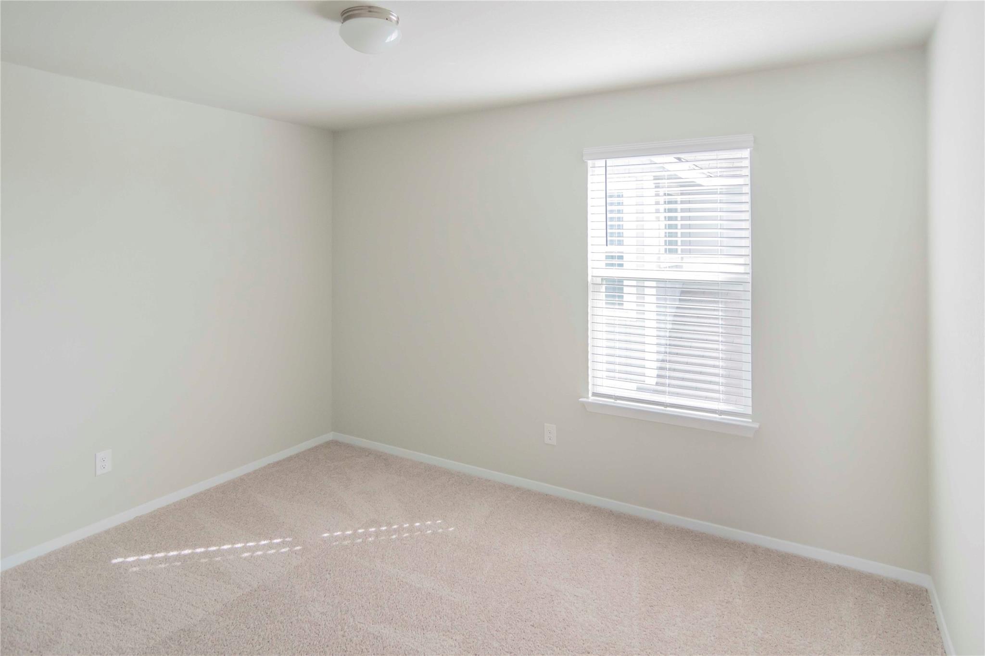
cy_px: 328
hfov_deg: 90.0
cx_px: 492
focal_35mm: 18
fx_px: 492
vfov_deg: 67.4
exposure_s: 1/250
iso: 400
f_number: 4.5
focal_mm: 12
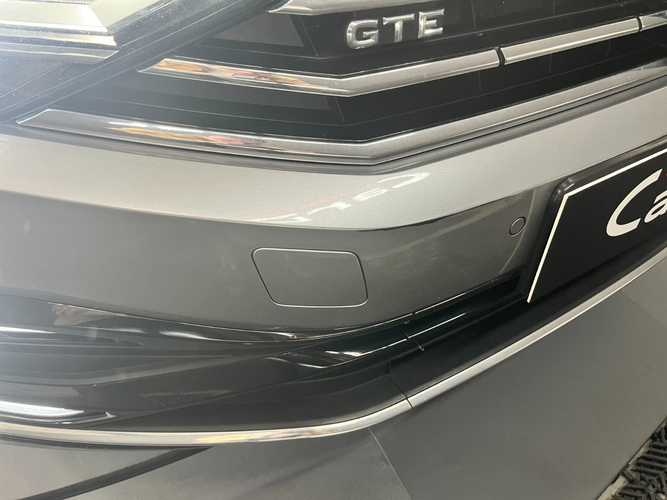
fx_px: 501
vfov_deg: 53.1
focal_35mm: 26
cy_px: 250
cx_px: 334
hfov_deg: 67.3
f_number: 1.6
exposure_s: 1/42
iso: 500
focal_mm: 5.1
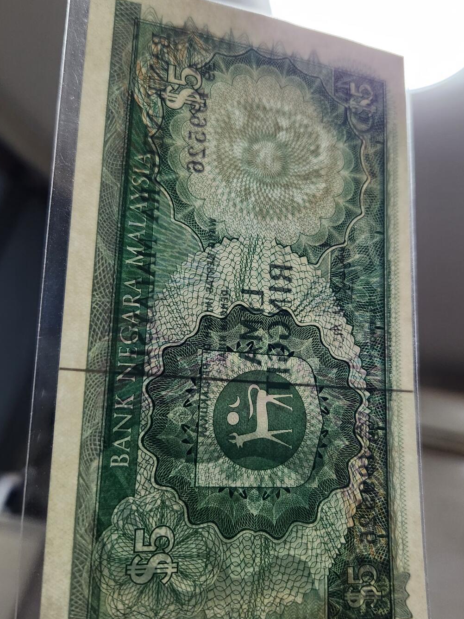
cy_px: 319
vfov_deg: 58.3
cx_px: 250
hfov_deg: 45.4
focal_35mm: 31
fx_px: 554
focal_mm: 5.4
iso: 640
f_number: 1.8
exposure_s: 1/100
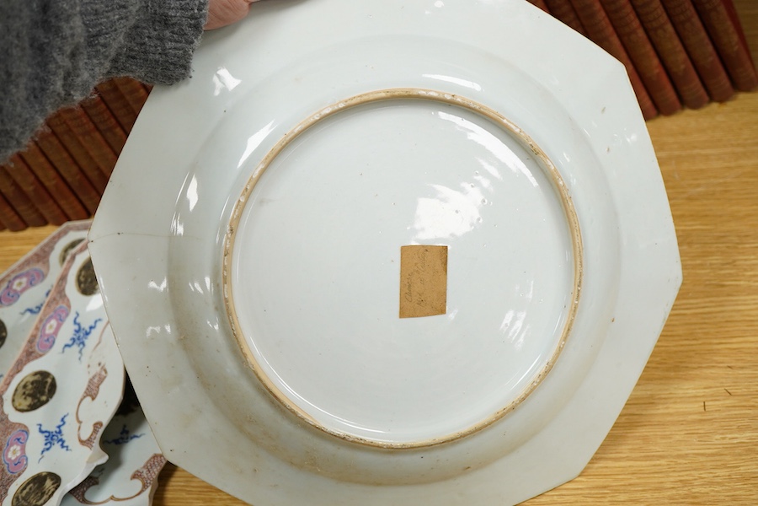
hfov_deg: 43.6
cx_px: 379
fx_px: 947
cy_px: 253
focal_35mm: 45
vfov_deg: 29.9
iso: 1250
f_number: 8
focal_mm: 30
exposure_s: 1/125
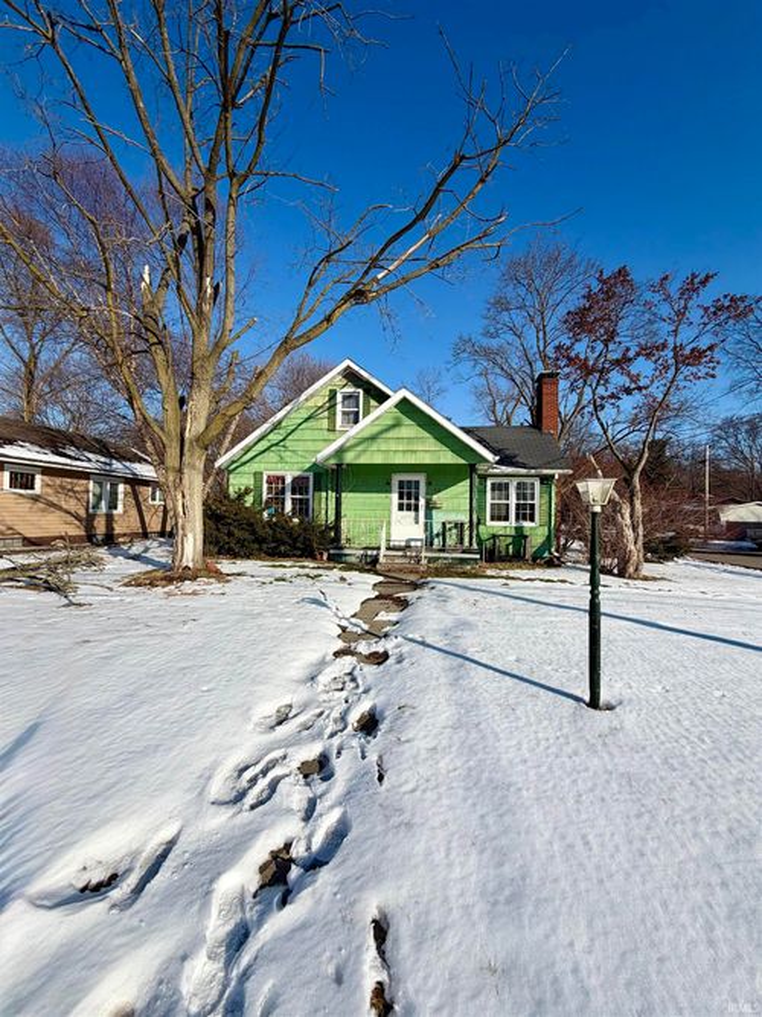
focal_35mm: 14
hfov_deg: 85.7
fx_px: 411
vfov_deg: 102.1
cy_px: 508
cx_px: 381
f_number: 2.2
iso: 20
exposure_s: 1/1368
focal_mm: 2.22
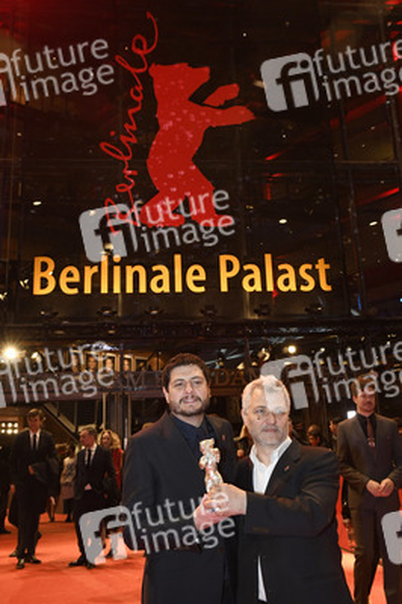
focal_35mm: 34
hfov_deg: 38.8
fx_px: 570
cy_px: 302
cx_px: 201
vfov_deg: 55.8
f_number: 6.3
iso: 1600
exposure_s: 1/125
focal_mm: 23
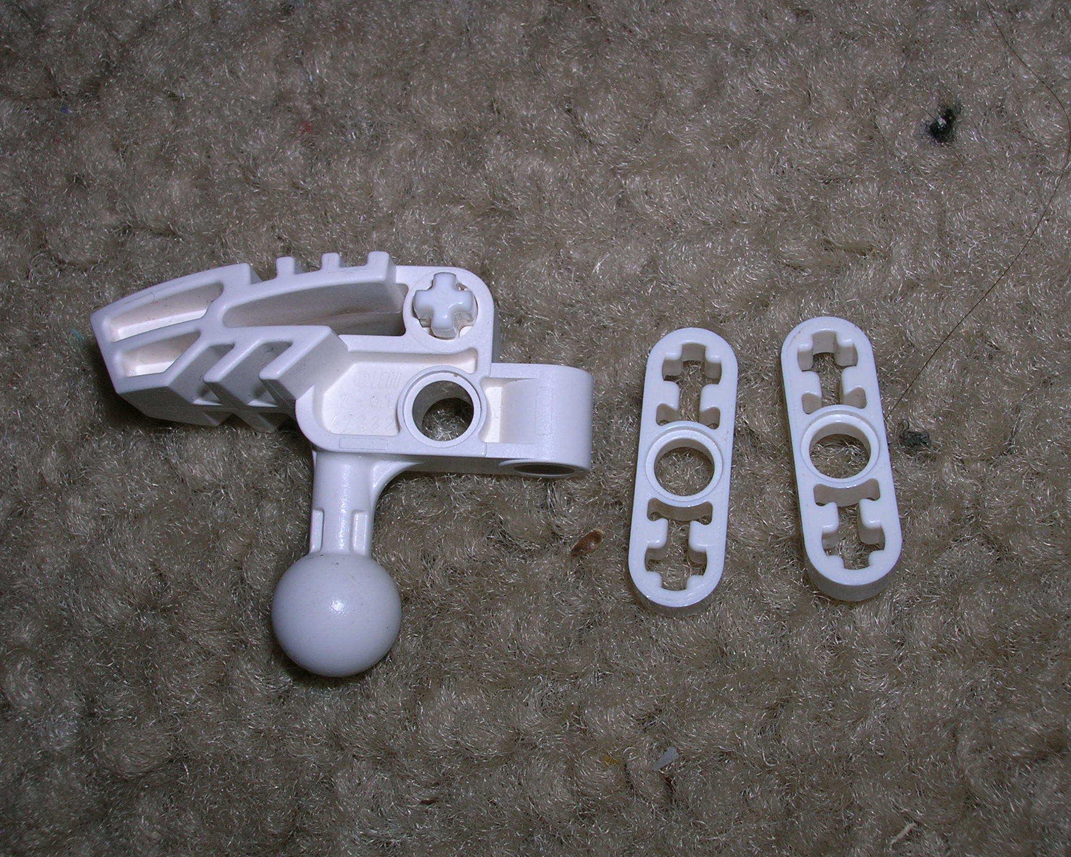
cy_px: 434
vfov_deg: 30.8
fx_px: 1553
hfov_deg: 38.0
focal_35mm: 49
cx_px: 562
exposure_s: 1/60.1
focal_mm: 7.7
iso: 50
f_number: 5.4
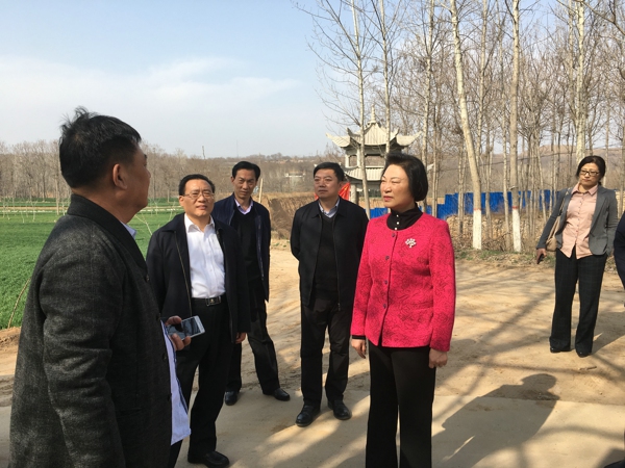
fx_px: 524
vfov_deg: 48.2
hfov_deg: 61.7
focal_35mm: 29
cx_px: 312
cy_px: 234
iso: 25
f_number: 2.2
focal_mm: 4.15
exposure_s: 1/1148
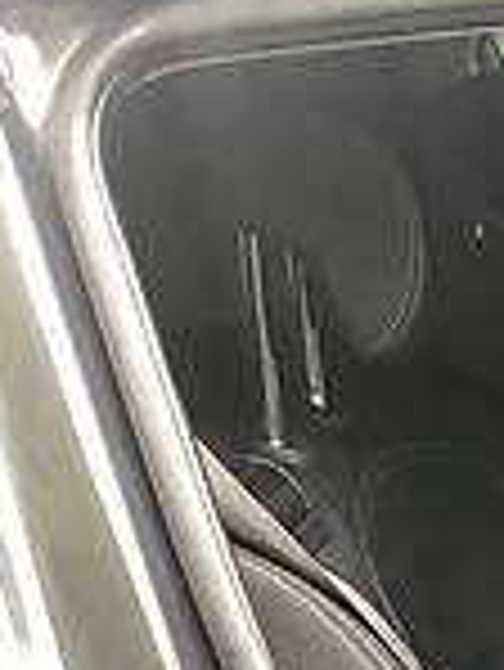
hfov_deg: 11.8
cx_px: 994
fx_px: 2191
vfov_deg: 16.5
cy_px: 850
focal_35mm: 113
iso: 40
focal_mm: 4
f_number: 1.8
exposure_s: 1/25
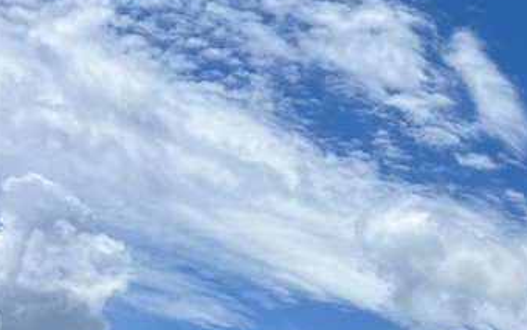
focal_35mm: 83
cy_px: 545
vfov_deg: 14.3
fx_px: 1193
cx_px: 784
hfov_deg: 21.2
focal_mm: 5.1
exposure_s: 1/6897
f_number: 1.6
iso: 50
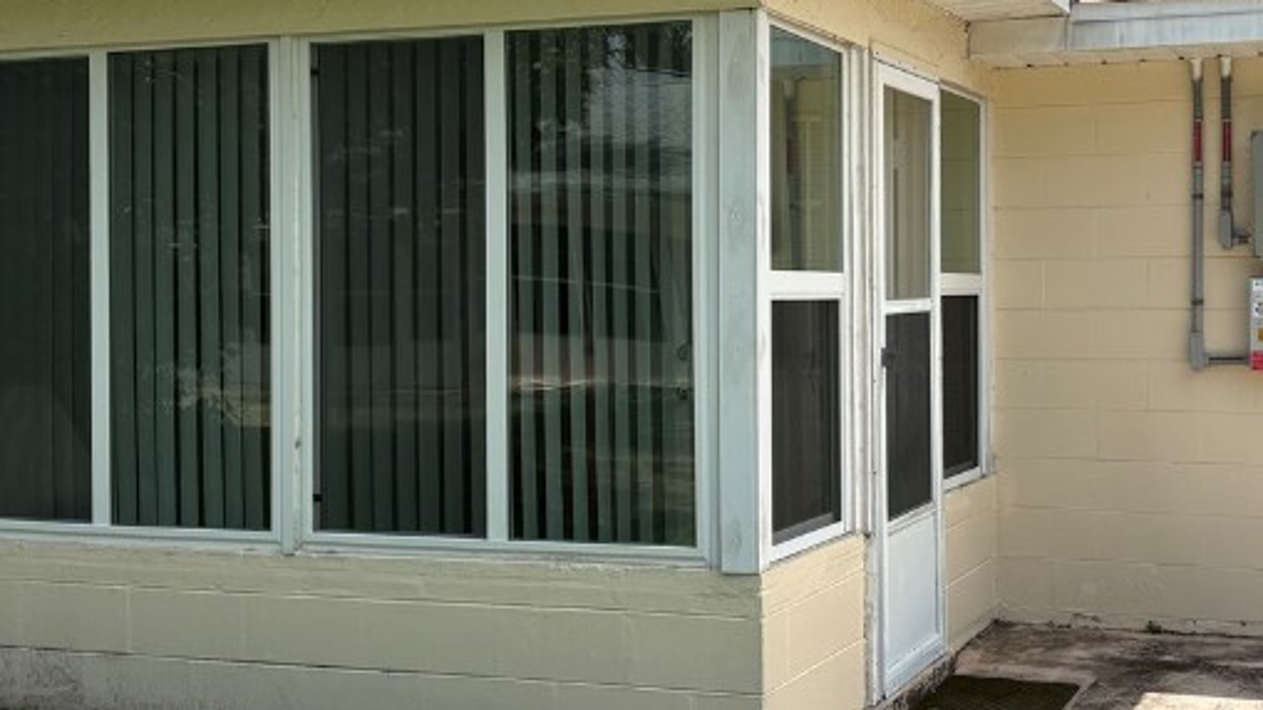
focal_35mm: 57
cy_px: 261
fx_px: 1908
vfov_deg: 21.0
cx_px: 730
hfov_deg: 36.5
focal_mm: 5.96
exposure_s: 1/2747
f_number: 1.6
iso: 50
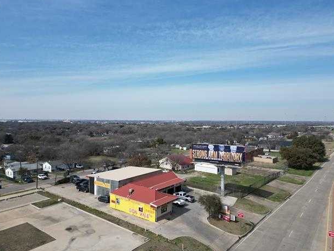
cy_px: 126
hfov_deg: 69.4
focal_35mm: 25
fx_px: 241
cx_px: 166
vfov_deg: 54.9
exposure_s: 1/3200
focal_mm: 6.72
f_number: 1.7
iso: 100
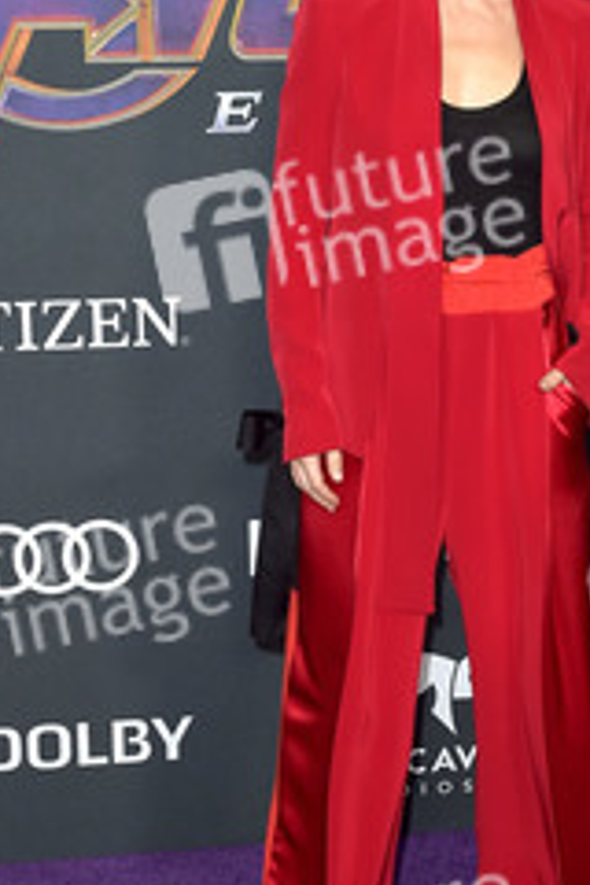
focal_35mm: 70
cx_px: 444
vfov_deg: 28.8
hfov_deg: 19.3
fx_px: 1721
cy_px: 409
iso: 250
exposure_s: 1/250
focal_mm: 42
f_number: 5
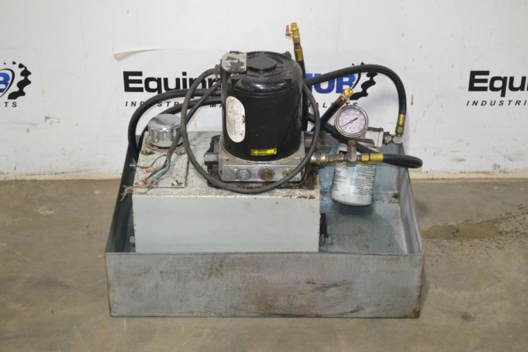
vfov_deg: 18.9
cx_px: 264
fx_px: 1056
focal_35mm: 72
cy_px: 176
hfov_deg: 28.1
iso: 1800
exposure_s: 1/60
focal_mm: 48
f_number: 5.6
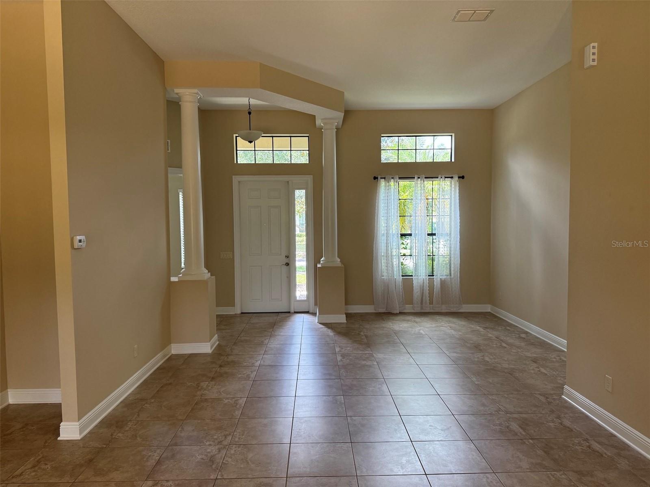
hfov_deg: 71.6
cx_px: 325
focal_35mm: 24
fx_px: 451
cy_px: 244
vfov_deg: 56.8
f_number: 1.78
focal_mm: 6.76
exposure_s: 1/181
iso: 200
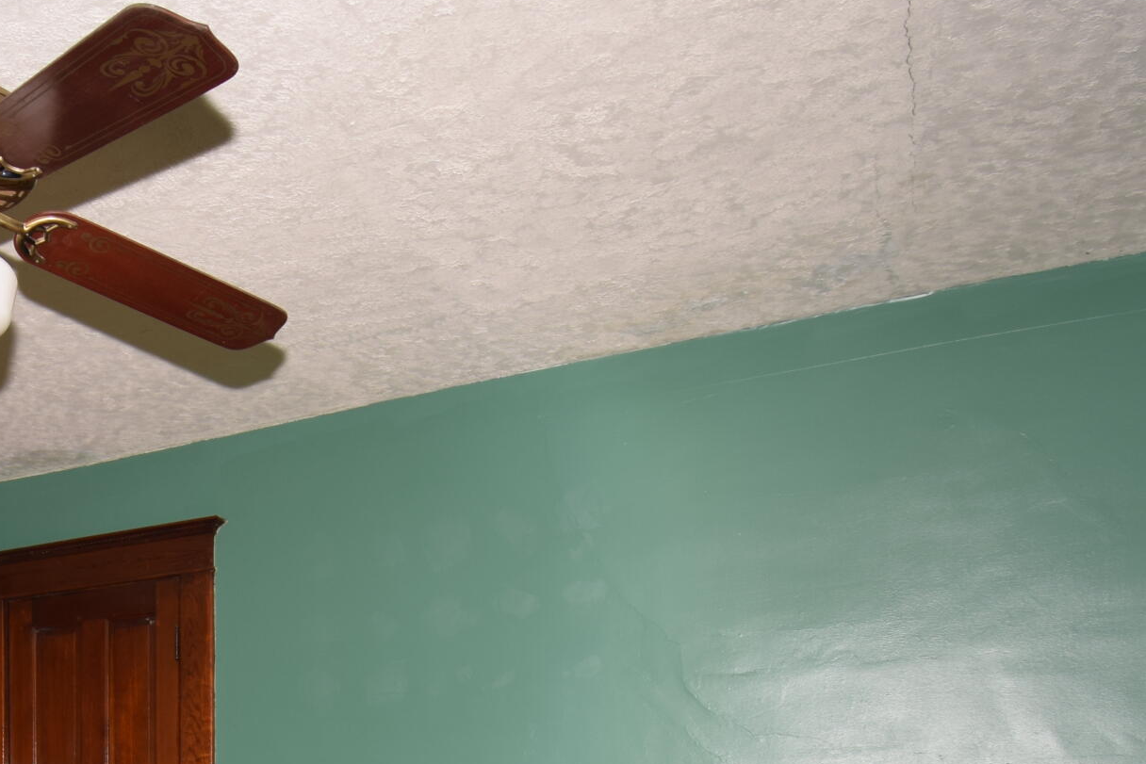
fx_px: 1178
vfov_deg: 31.4
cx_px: 74
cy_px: 868
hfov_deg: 45.9
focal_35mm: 37
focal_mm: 10
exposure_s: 1/60
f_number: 4.5
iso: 100
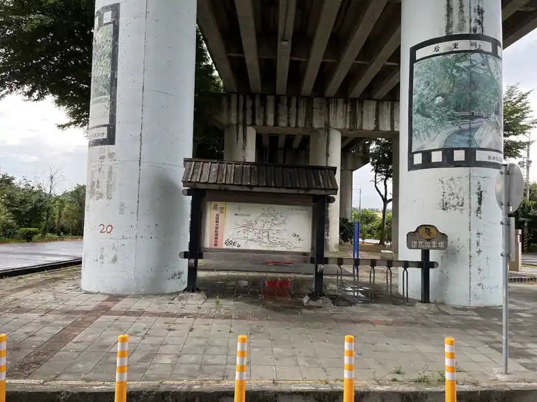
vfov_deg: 53.1
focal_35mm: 26
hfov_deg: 67.3
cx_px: 268
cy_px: 201
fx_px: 403
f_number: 1.6
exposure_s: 1/366
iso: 50
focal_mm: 5.1
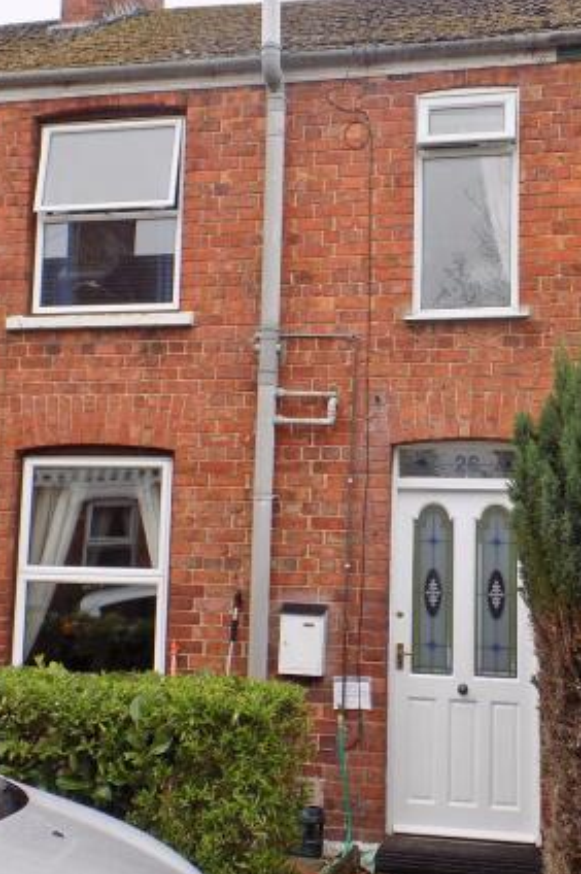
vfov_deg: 44.5
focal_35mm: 44
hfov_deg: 30.5
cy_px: 434
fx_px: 1067
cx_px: 311
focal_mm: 7.3
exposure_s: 1/100
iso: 80
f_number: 3.6
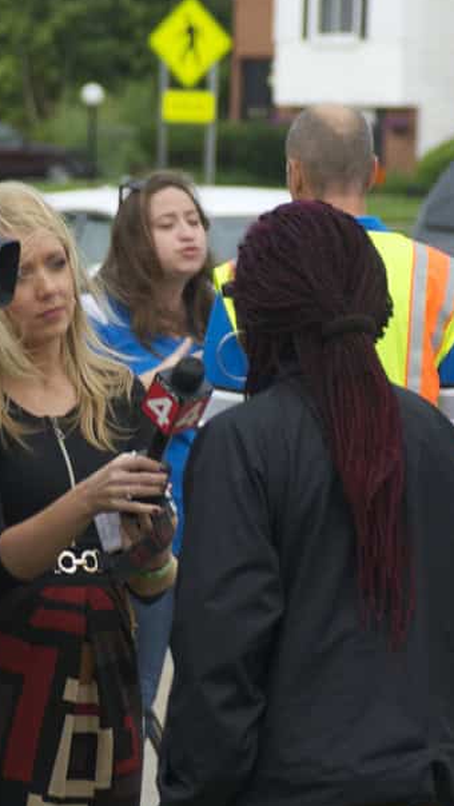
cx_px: 28
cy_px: 380
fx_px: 5665
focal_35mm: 265
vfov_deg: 8.1
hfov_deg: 4.6
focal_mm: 105
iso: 160
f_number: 4.5
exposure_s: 1/80
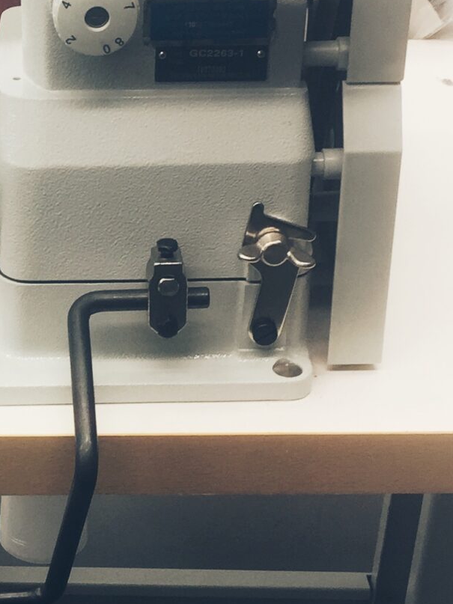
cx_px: -38
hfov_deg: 15.6
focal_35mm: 92
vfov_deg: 21.3
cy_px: 302
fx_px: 1606
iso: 32
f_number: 2.2
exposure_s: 1/60
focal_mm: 4.15
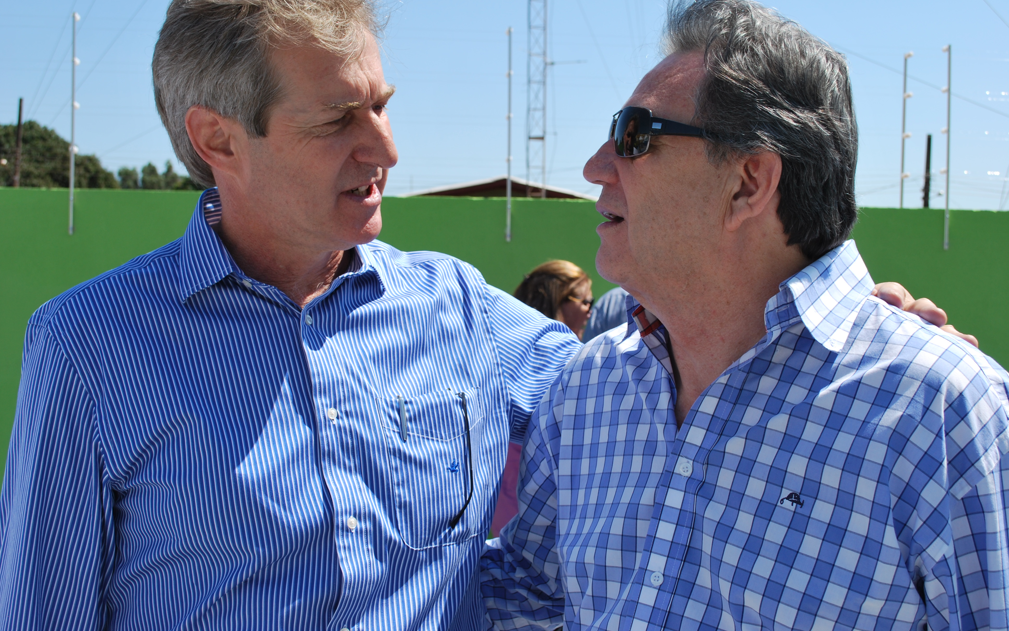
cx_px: 505
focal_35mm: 46
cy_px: 308
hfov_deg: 43.5
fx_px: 1265
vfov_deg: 28.0
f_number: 8
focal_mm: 30
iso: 100
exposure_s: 1/250
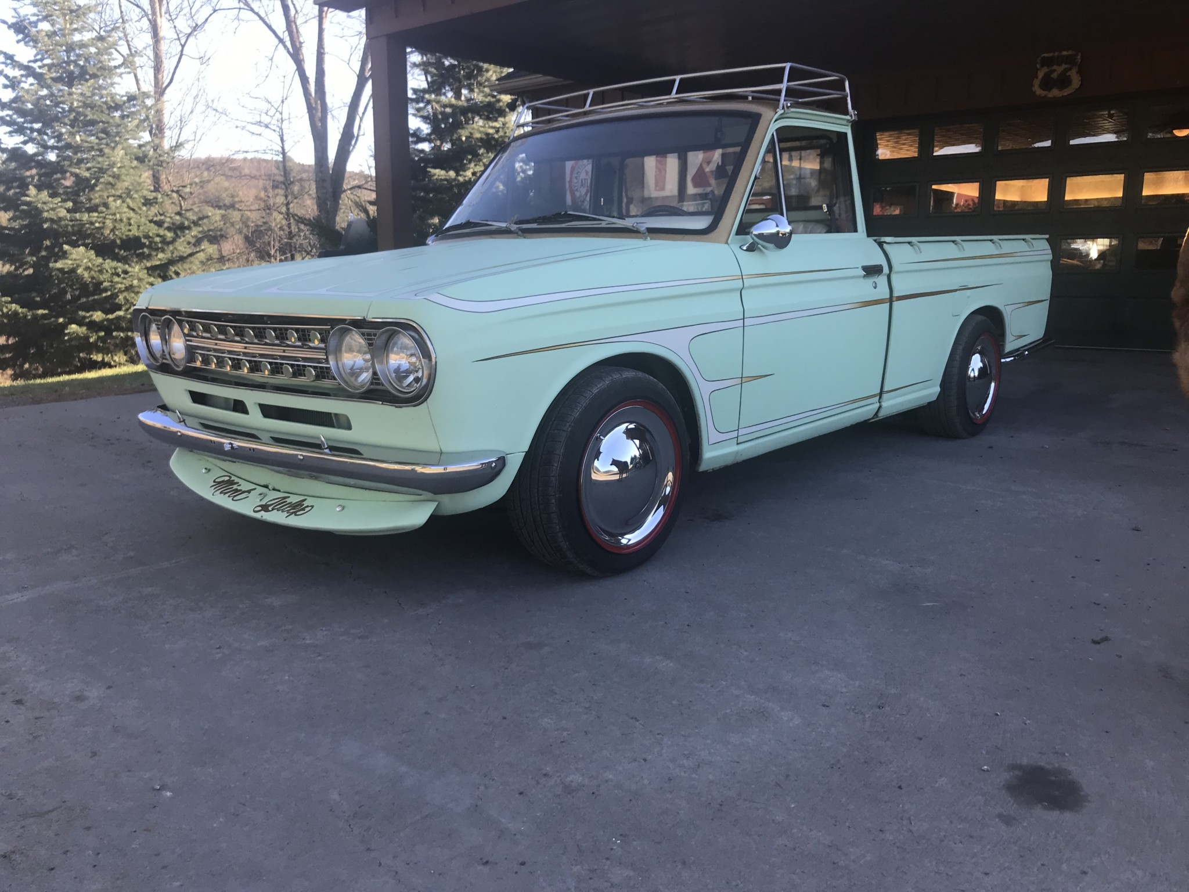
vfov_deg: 49.7
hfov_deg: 63.4
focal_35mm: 28
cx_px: 594
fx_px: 962
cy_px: 446
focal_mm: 3.99
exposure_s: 1/327
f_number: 1.8
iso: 20
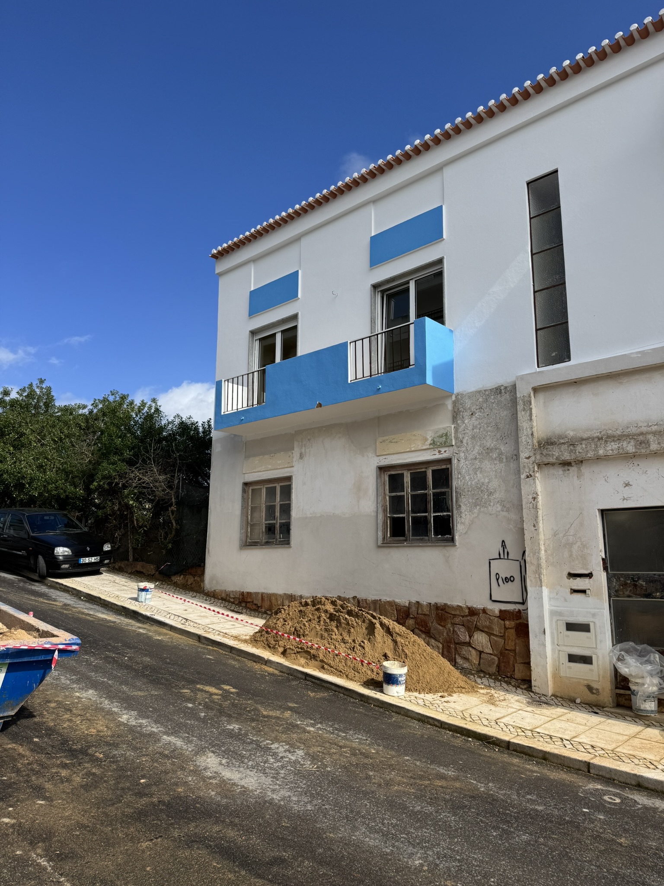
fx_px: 614
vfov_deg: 71.6
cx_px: 332
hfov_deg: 56.8
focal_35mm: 24
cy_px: 443
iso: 80
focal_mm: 6.76
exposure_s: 1/5814
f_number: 1.78
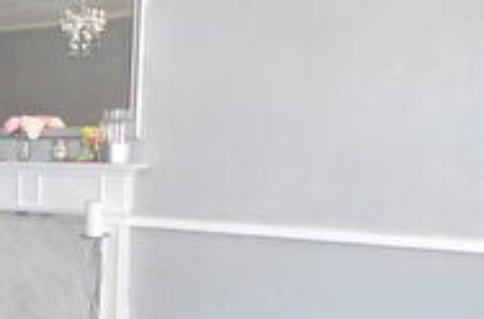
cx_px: -118
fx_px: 750
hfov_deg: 29.8
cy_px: 288
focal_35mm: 56
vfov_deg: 23.4
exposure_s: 1/60
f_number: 3.5
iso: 400
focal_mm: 10
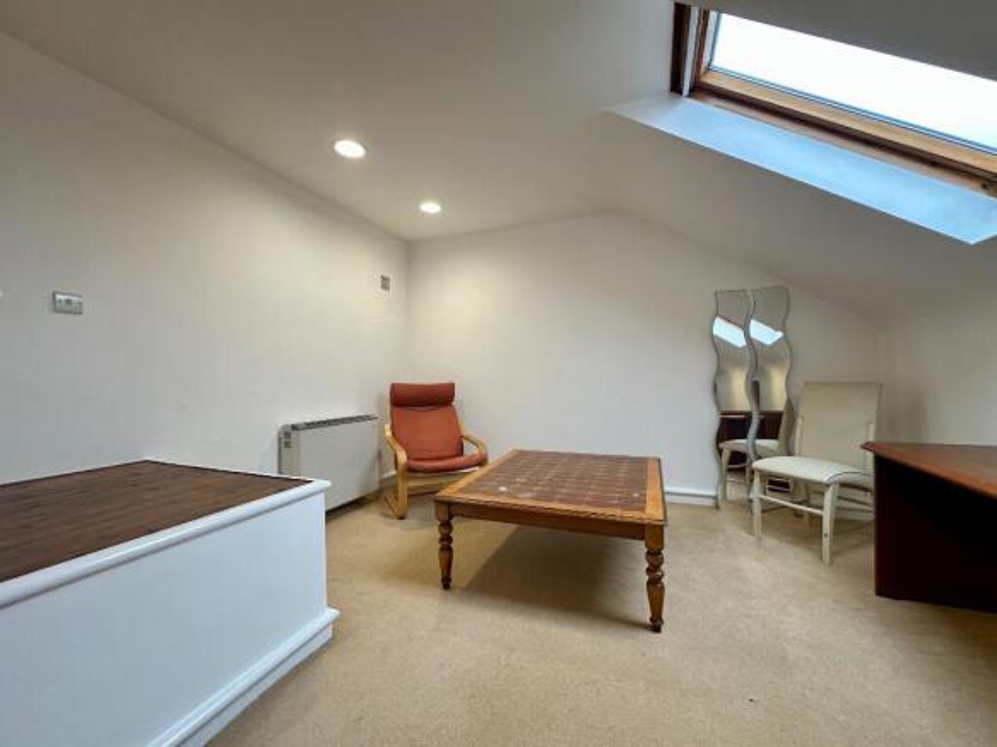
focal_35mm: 14
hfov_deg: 102.1
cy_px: 374
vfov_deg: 85.7
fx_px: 403
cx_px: 498
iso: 160
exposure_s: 1/100
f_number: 2.2
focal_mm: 2.22
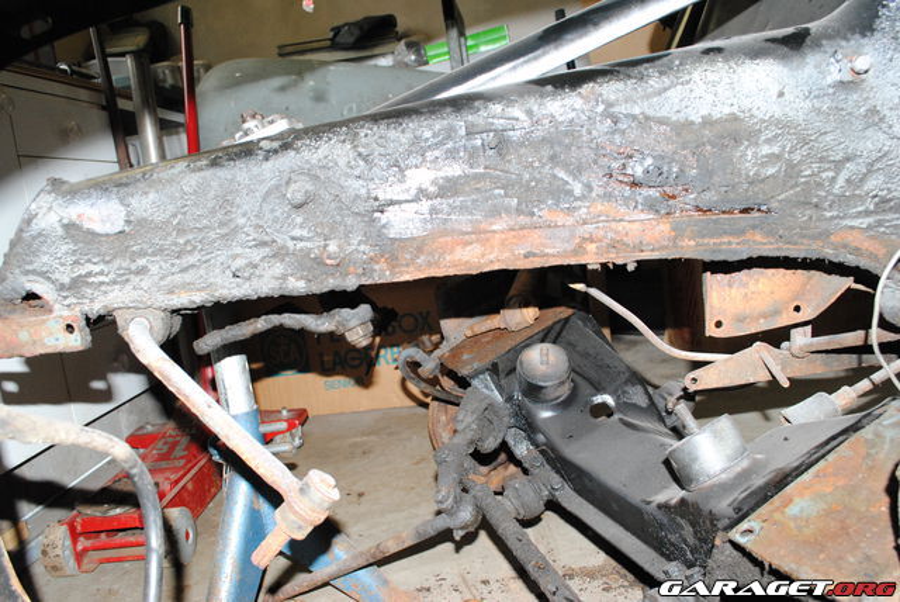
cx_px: 450
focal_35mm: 30
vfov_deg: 43.7
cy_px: 301
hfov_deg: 61.9
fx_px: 751
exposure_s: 1/40
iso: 800
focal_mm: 20
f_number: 6.3
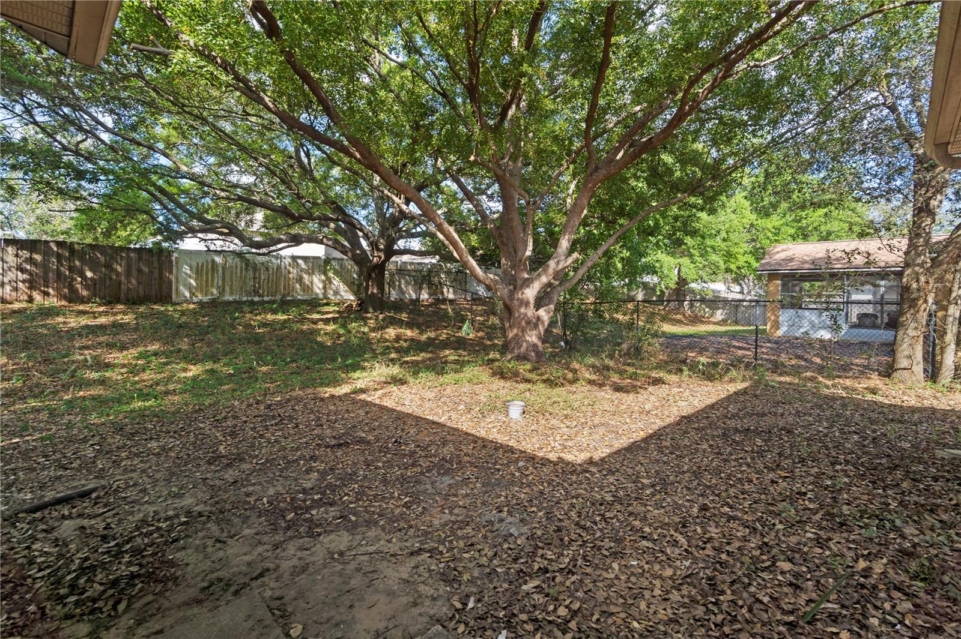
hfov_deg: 100.4
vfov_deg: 77.3
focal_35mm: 15
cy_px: 320
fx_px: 400
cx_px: 480
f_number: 9
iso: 100
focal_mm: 10
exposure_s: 1/8
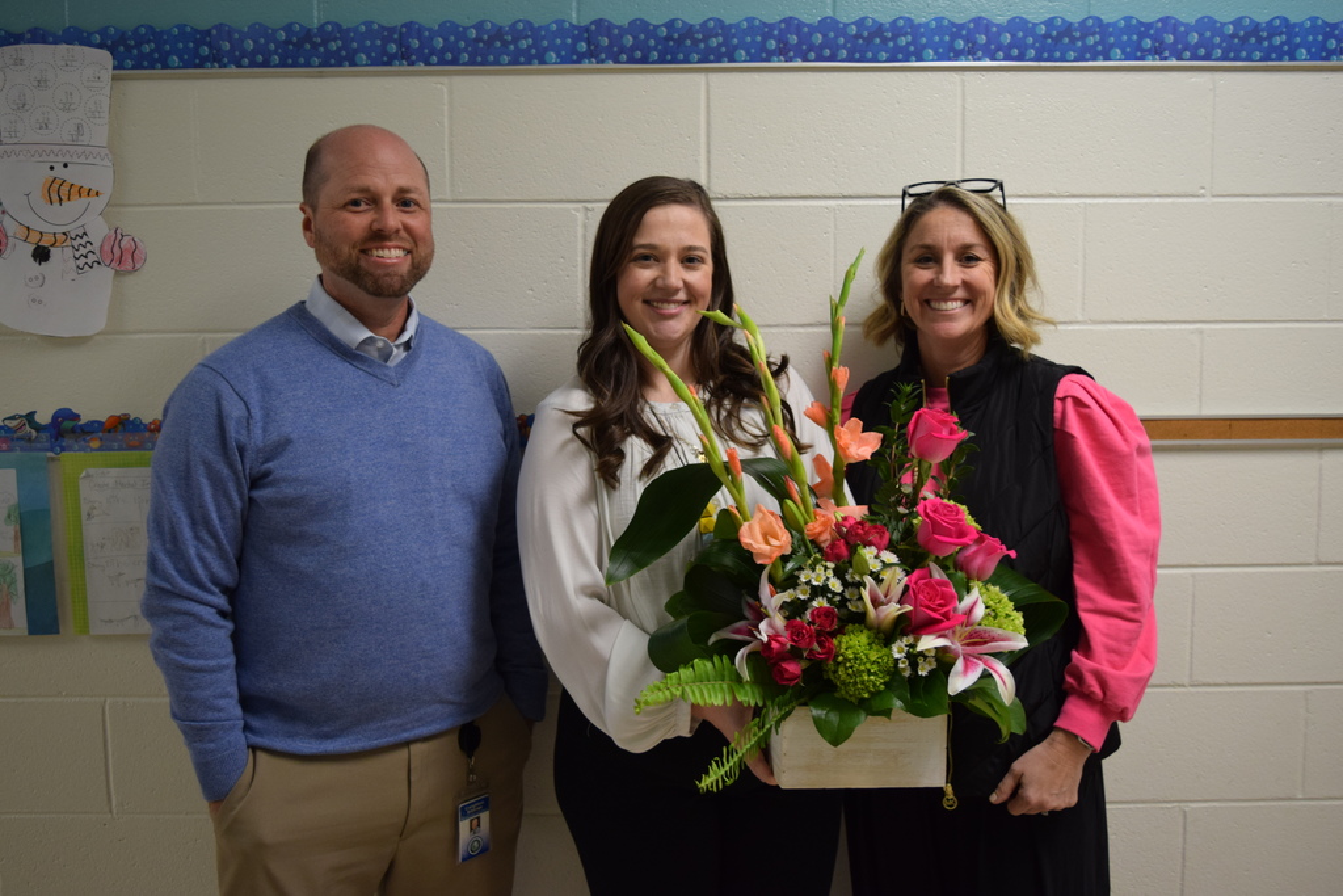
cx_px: 672
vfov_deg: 40.0
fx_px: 1231
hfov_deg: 57.2
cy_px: 448
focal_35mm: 33
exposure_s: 1/60
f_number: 3.8
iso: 900
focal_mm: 22
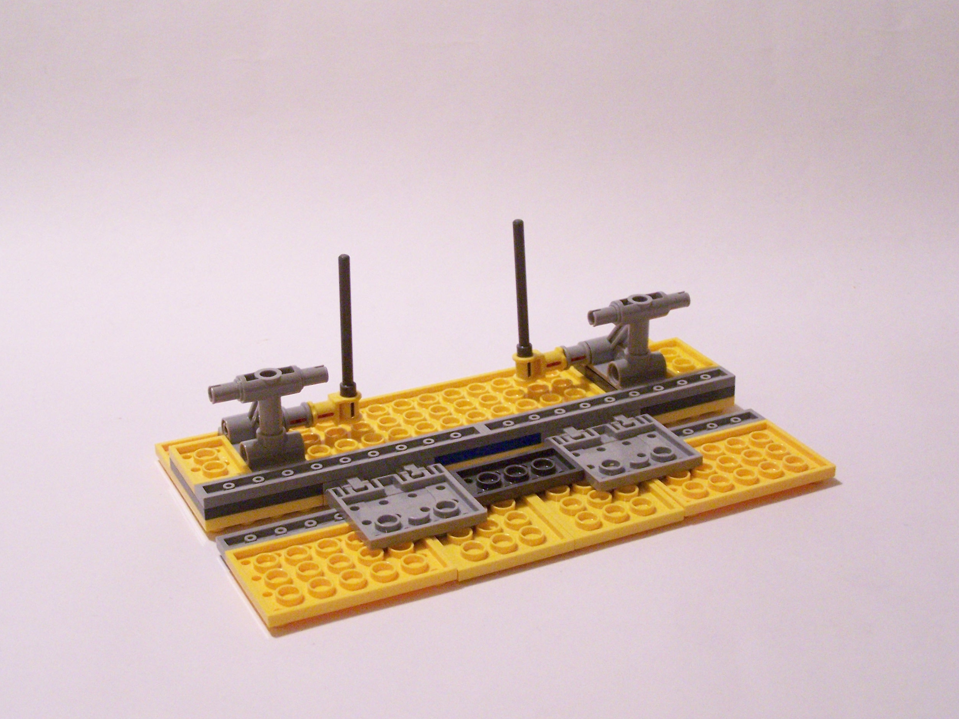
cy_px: 354
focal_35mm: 61
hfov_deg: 31.7
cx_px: 476
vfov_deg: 24.0
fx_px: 1690
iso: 400
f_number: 3.1
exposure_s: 1/20
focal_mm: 9.8
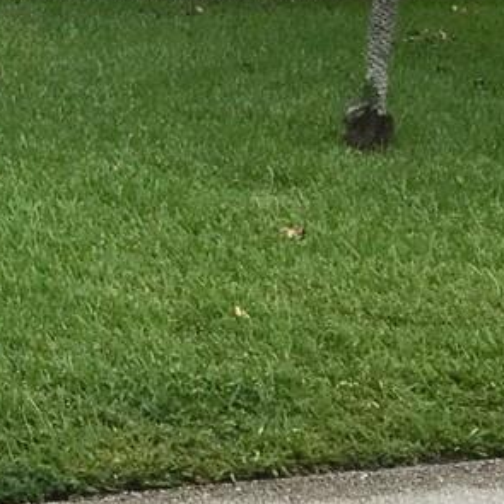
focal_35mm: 139
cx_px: -489
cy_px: -135
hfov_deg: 11.4
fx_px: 2290
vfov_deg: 12.2
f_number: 2.2
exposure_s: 1/1479
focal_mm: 4.15
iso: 25
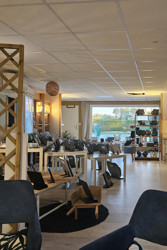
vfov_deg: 58.7
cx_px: 127
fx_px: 223
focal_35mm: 32
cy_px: 125
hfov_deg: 39.9
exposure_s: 1/100
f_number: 1.8
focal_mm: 5.4
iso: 800
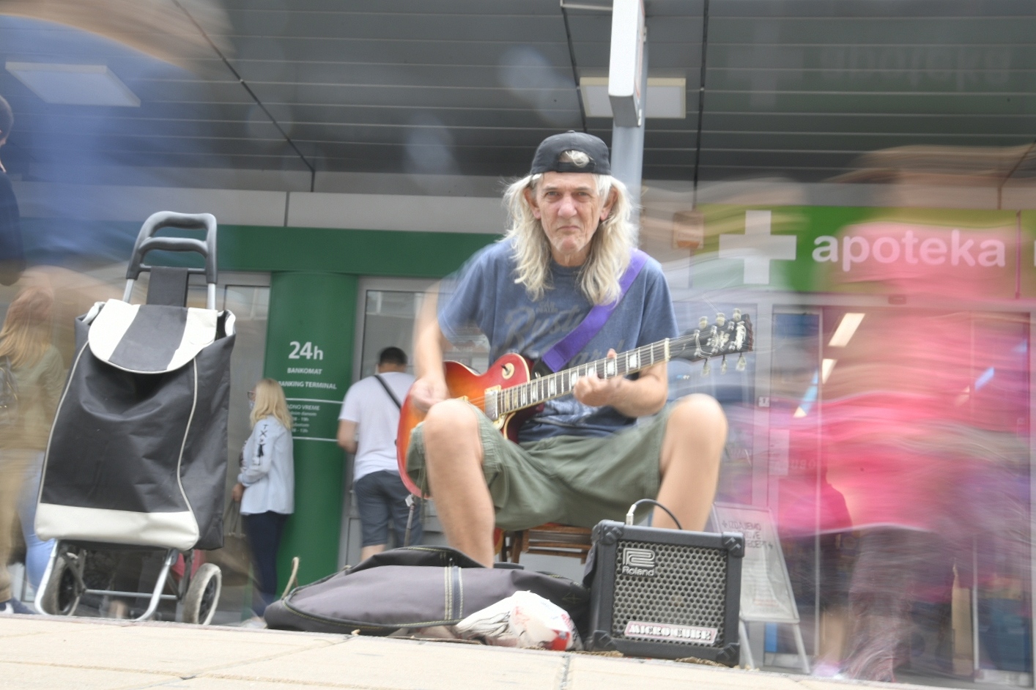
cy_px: 345
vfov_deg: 27.0
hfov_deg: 39.6
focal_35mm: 50
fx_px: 1438
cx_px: 518
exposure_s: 1/2
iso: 125
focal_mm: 50
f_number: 22
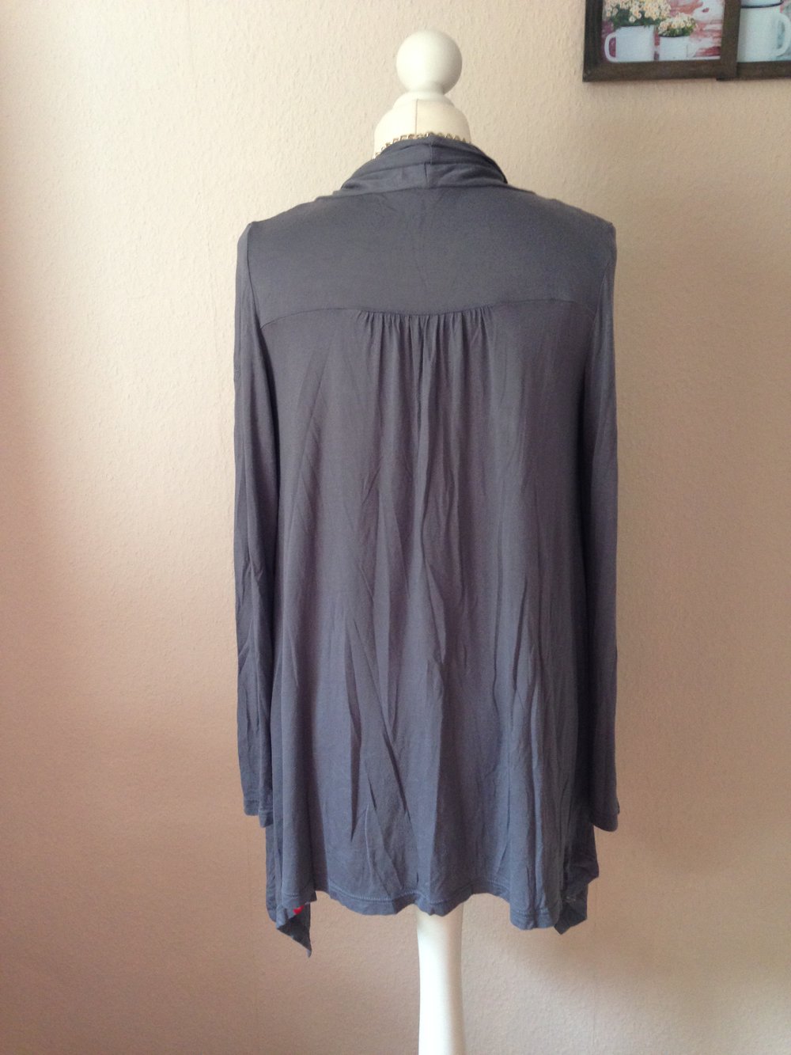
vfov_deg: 55.3
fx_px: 1005
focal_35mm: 33
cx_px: 396
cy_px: 528
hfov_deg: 43.0
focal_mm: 4.12
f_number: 2.4
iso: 160
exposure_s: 1/20
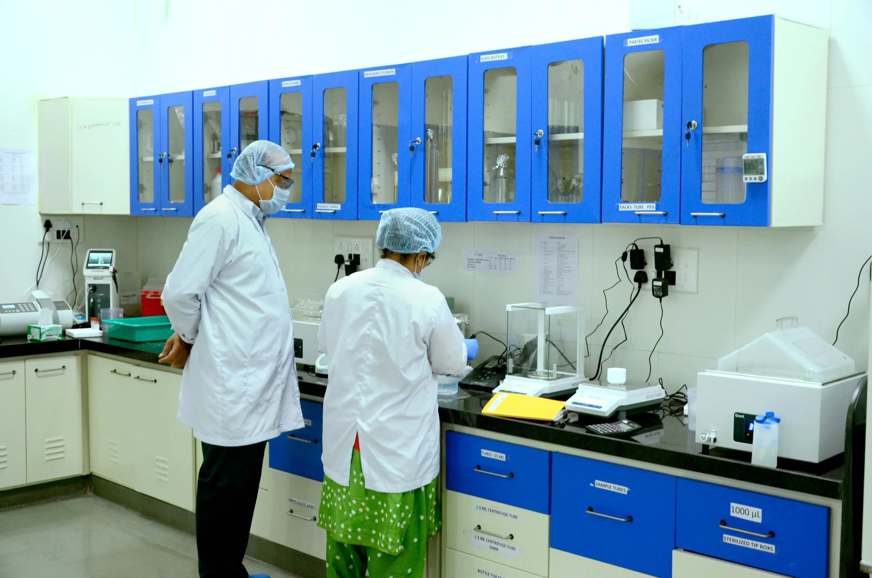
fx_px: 1015
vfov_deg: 31.8
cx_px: 436
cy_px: 289
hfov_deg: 46.5
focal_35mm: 42
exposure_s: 1/60
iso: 1000
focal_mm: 28
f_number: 4
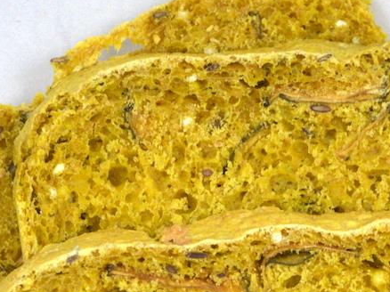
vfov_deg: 4.2
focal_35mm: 356
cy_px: 332
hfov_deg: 5.6
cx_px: 299
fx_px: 4009
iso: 450
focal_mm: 90
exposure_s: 1/30
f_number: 5.6
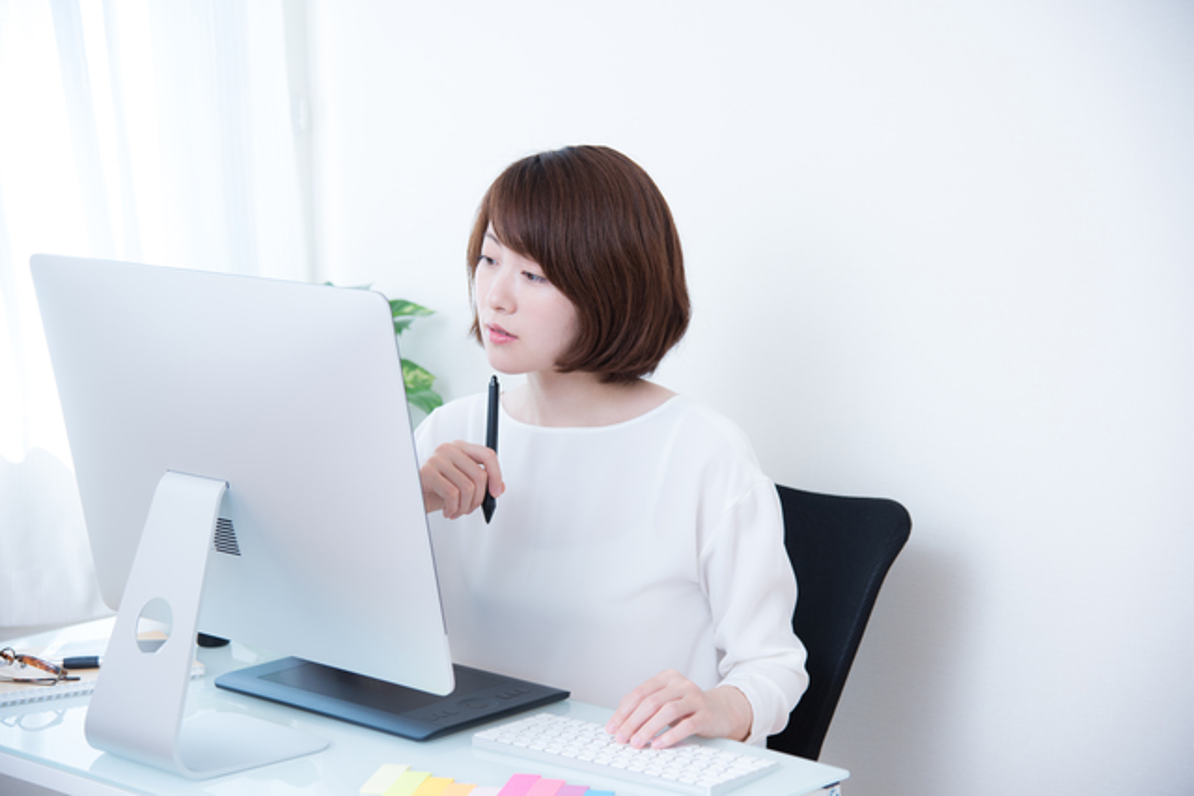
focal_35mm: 75
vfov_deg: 18.2
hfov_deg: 27.0
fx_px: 2488
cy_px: 398
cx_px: 597
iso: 200
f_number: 4.5
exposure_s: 1/125
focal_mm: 75
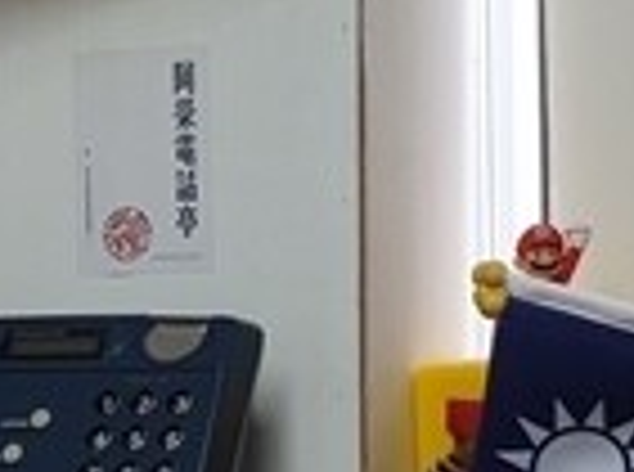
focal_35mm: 148
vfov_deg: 10.0
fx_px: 2704
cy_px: 256
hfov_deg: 13.3
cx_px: 99
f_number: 2.4
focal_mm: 4.3
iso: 64
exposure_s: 1/60
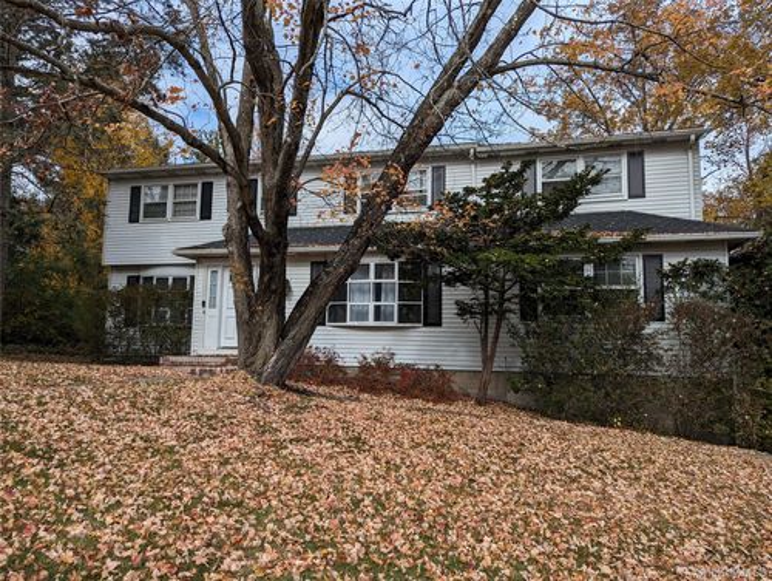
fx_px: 536
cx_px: 386
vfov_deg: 56.9
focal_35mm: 24
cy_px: 290
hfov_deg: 71.5
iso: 45
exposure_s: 1/1244
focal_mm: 6.81
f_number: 1.85
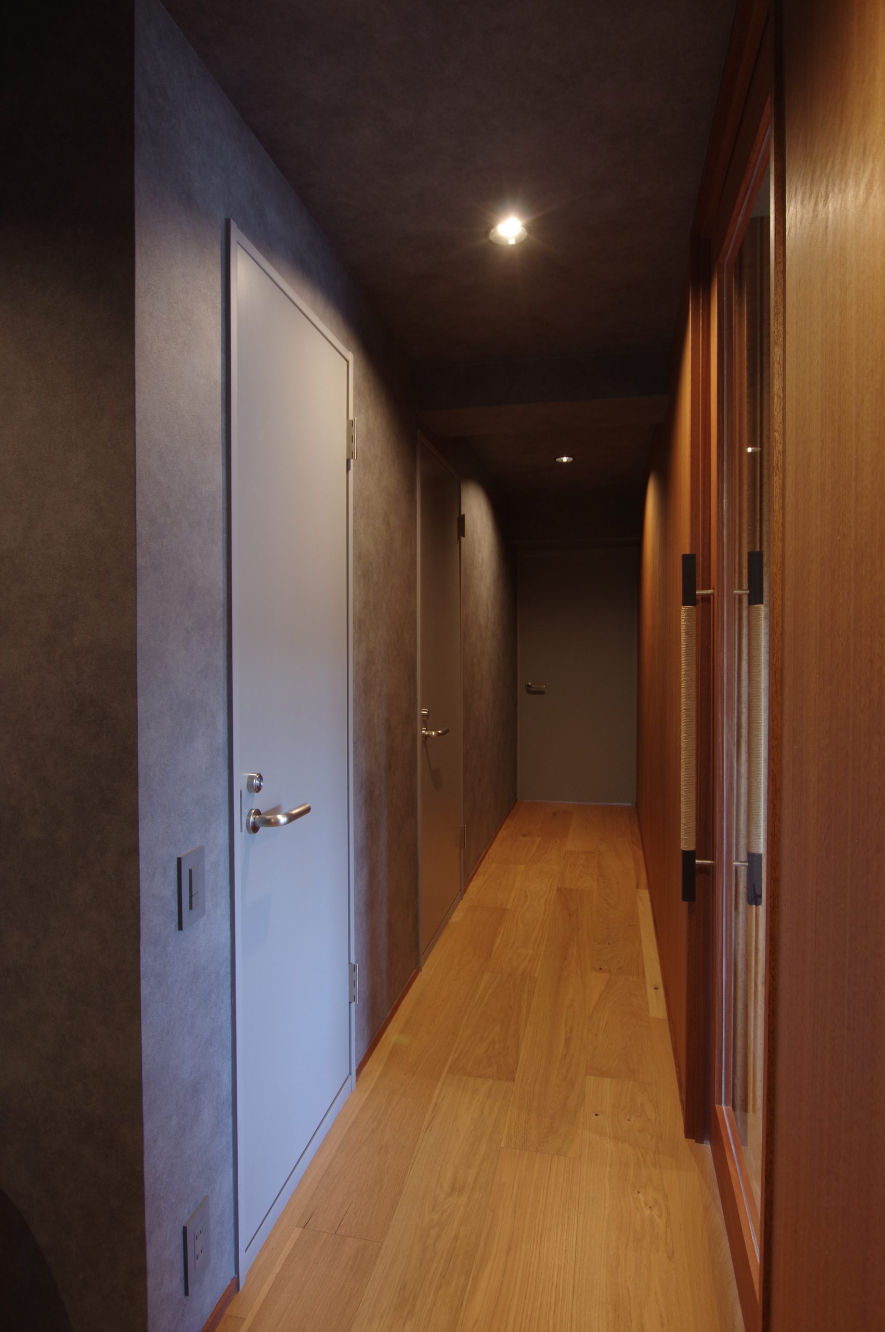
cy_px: 666
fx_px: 702
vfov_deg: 87.0
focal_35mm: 19
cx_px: 442
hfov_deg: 64.5
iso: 400
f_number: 7.1
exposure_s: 1/5
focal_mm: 13
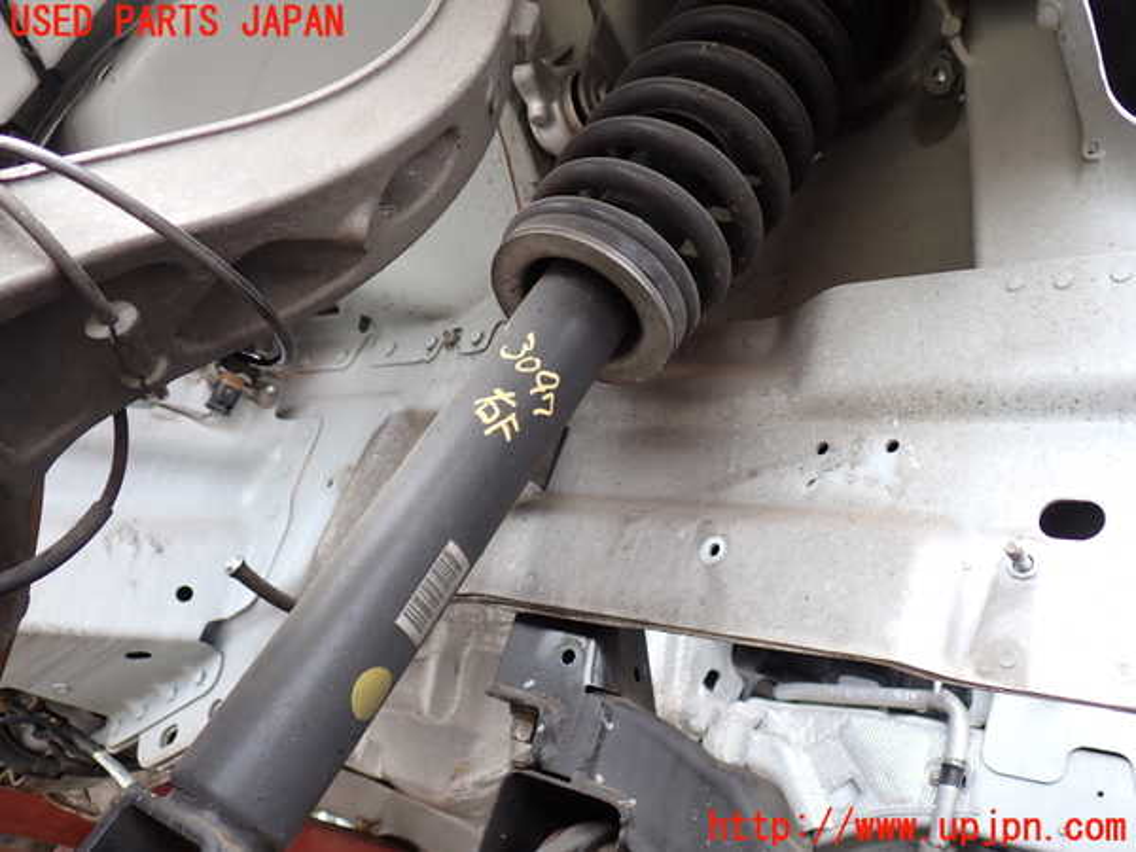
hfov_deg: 60.0
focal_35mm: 30
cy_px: 426
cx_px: 568
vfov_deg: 46.8
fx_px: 985
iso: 100
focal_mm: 5.4
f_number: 2.3
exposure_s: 1/100
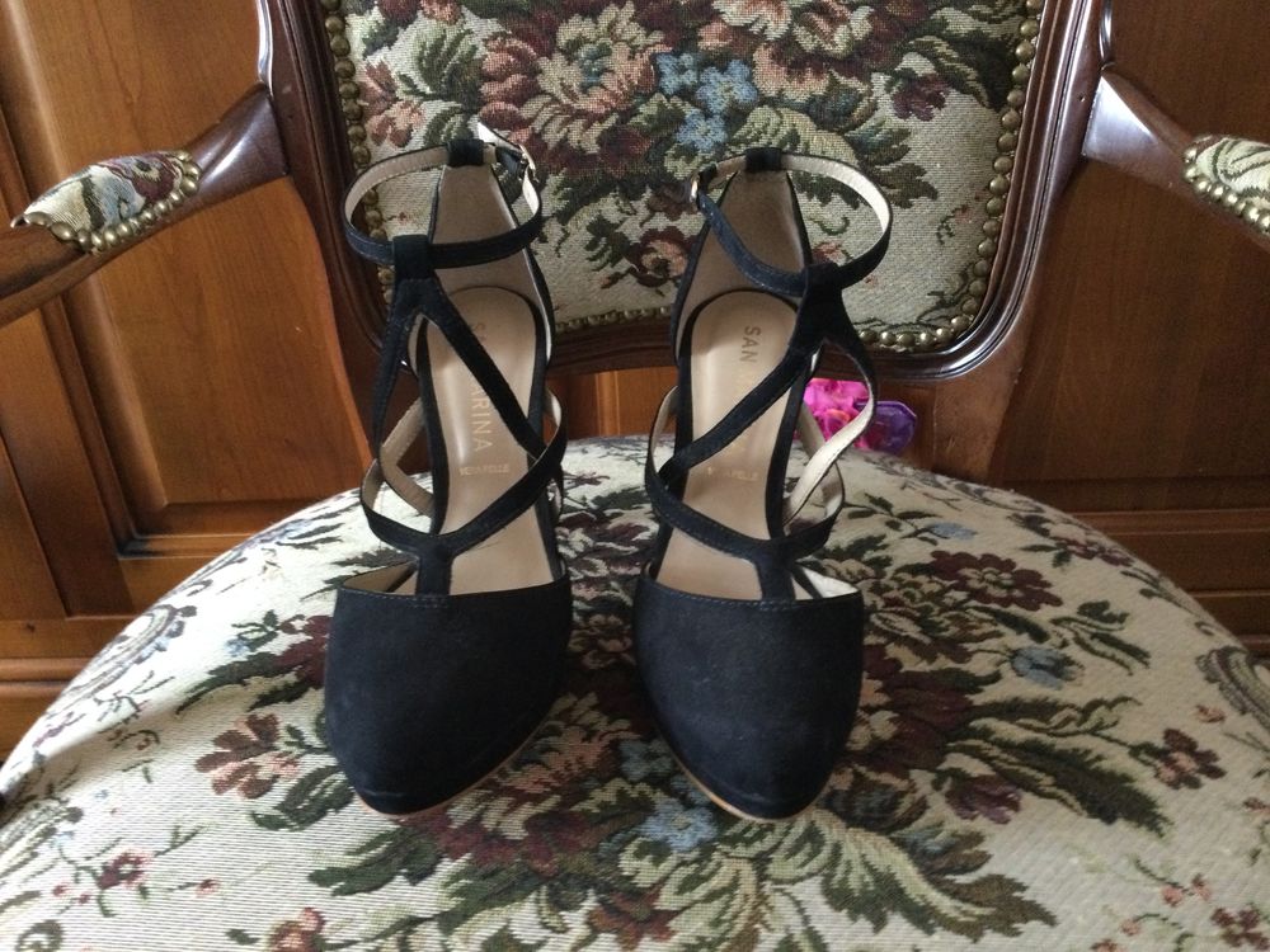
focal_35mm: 31
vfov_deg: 45.4
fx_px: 1137
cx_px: 635
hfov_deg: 58.4
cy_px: 476
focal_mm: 3.3
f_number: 2.4
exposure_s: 1/17
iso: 400
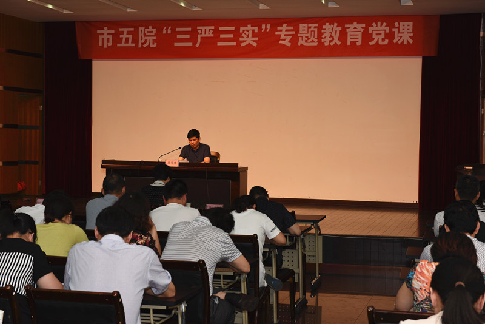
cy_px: 162
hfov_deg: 28.8
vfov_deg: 19.5
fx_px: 943
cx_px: 242
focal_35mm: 70
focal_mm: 70
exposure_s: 1/60
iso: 640
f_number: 8
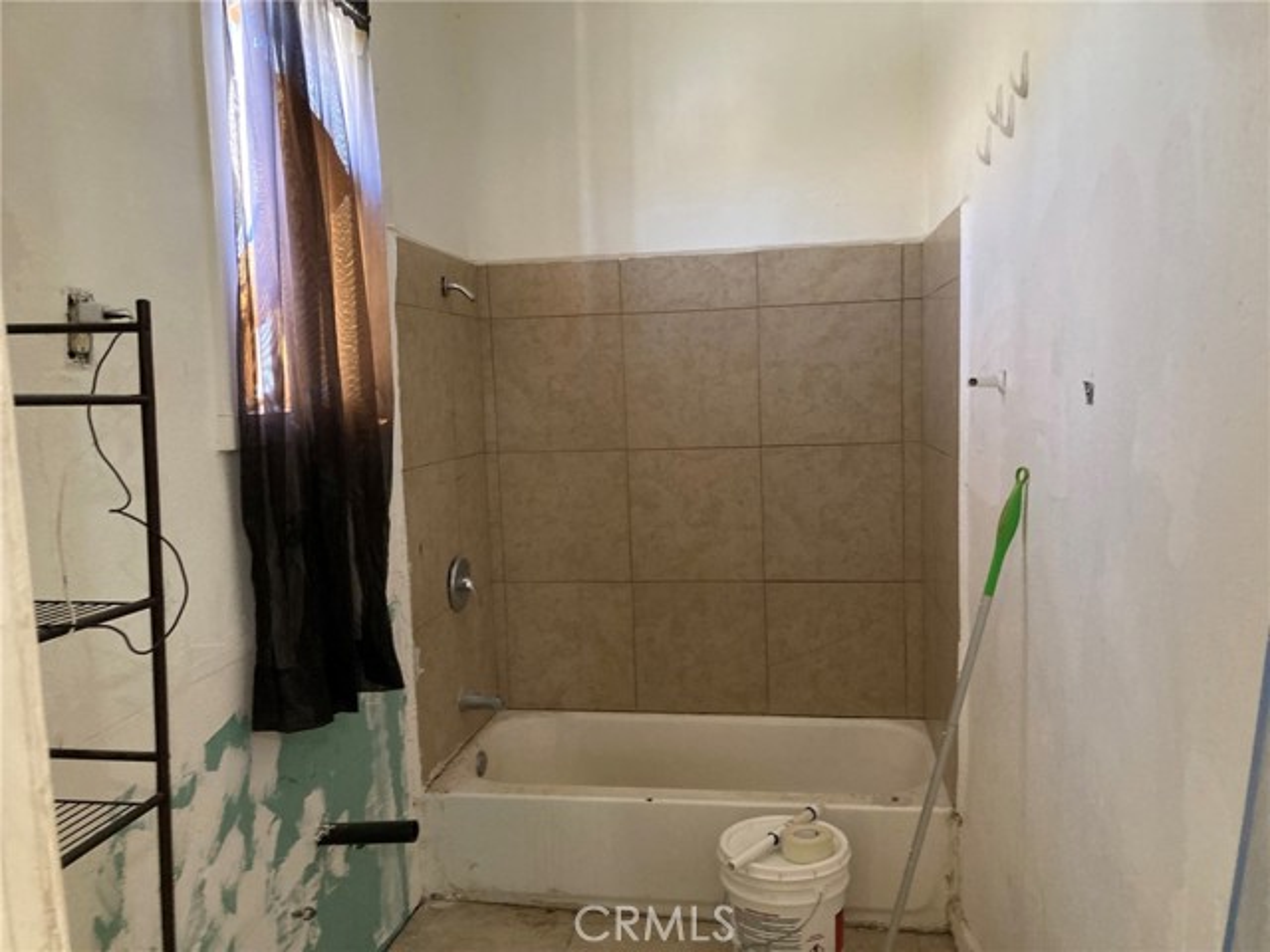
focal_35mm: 28
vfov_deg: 49.7
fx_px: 1027
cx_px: 635
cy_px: 476
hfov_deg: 63.4
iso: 250
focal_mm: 3.99
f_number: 1.8
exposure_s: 1/40
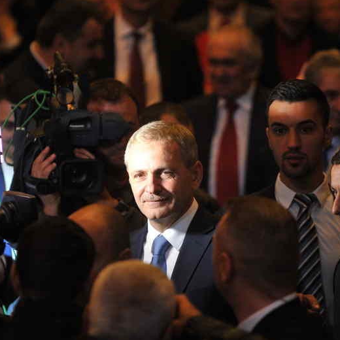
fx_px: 3267
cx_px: 162
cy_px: 178
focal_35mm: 294
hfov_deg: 6.0
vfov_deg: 6.0
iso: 1600
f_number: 3.2
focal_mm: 200
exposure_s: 1/125
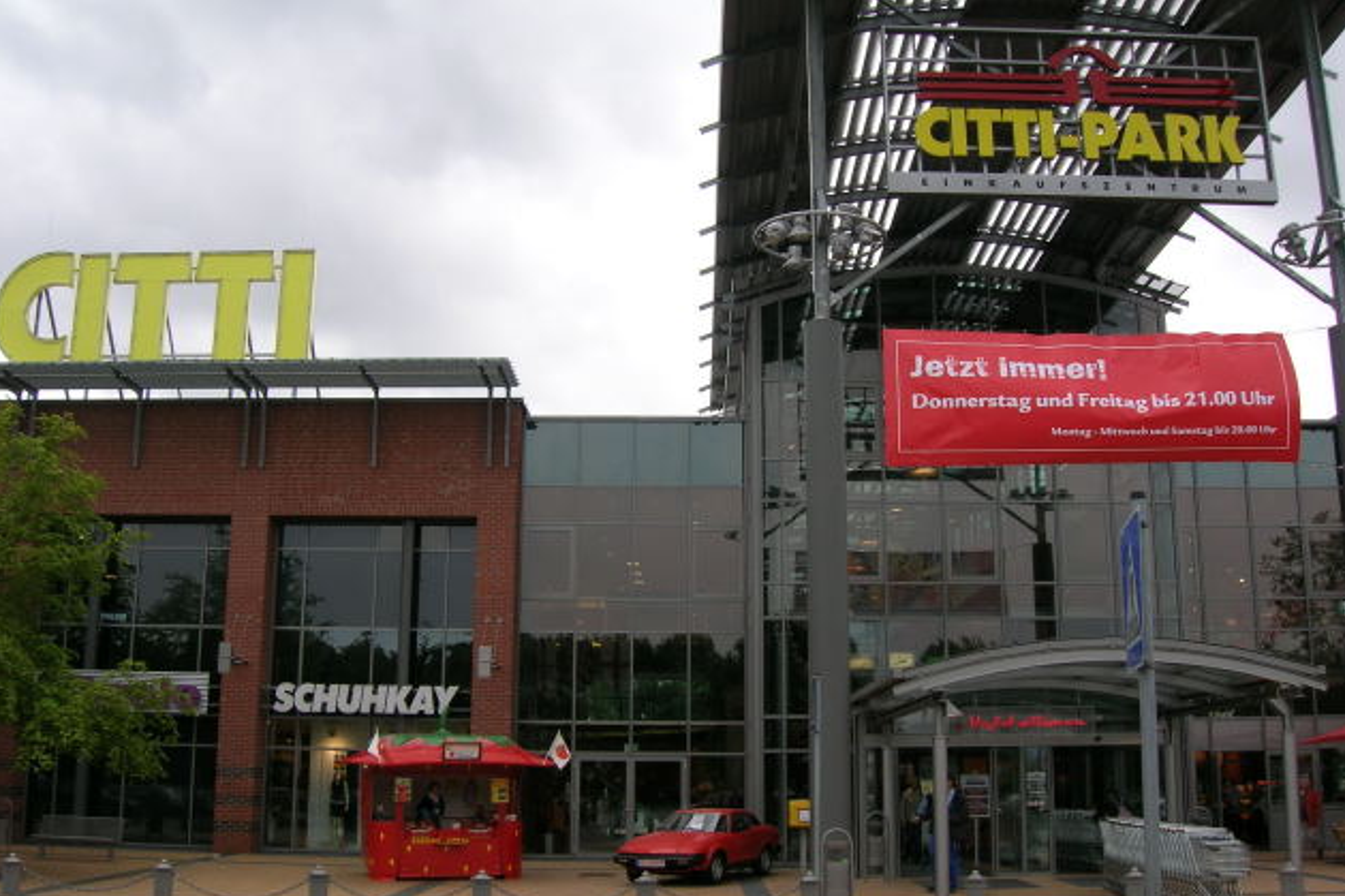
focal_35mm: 36
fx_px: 1345
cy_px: 477
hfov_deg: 53.1
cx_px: 676
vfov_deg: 36.8
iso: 50
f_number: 4.9
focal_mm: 5.7
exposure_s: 1/132
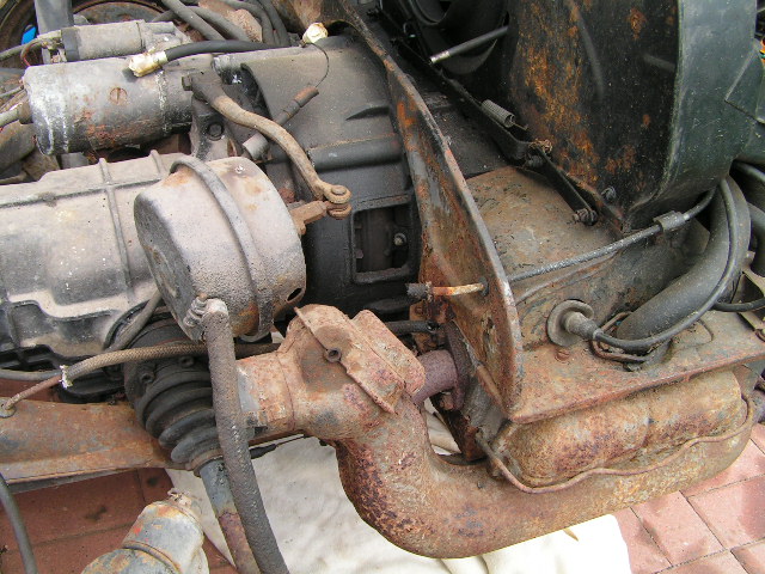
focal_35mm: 38
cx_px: 382
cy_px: 287
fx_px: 840
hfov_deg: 49.0
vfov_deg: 37.7
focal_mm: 6.3
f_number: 4.5
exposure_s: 1/40
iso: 50
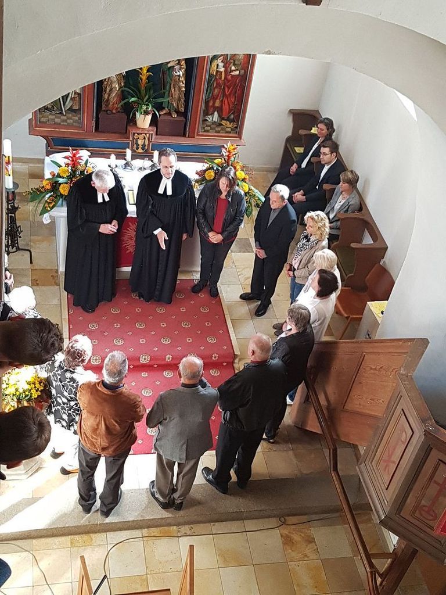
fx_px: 447
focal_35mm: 26
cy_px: 298
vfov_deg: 67.3
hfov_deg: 53.1
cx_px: 223
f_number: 1.7
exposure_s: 1/50
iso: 160
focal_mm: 4.2
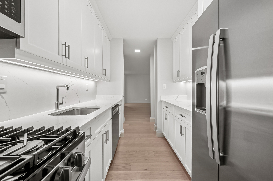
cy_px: 90
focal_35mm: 14
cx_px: 136
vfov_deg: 81.1
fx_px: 106
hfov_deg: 104.3
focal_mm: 14
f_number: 11
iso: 250
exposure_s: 1/15
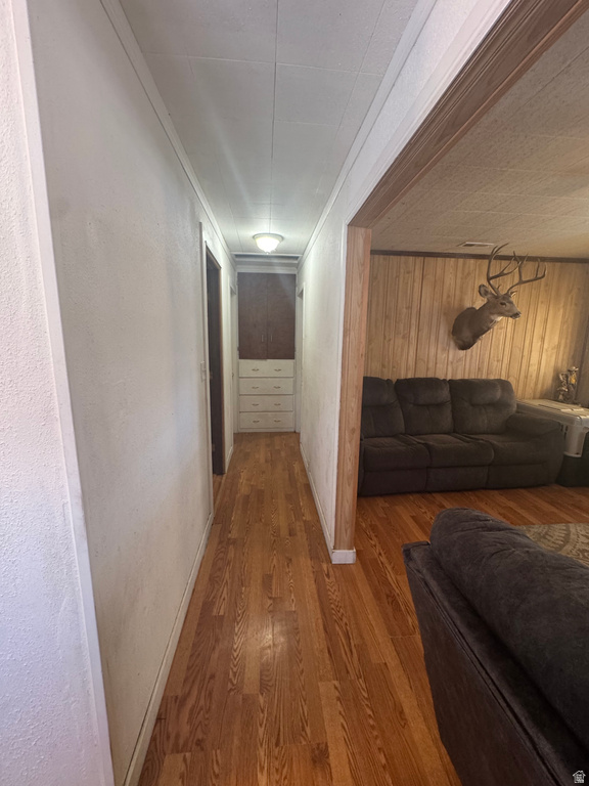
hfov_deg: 85.7
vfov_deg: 102.1
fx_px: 318
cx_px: 294
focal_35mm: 14
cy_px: 393
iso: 250
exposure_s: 1/60
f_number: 2.2
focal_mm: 2.22
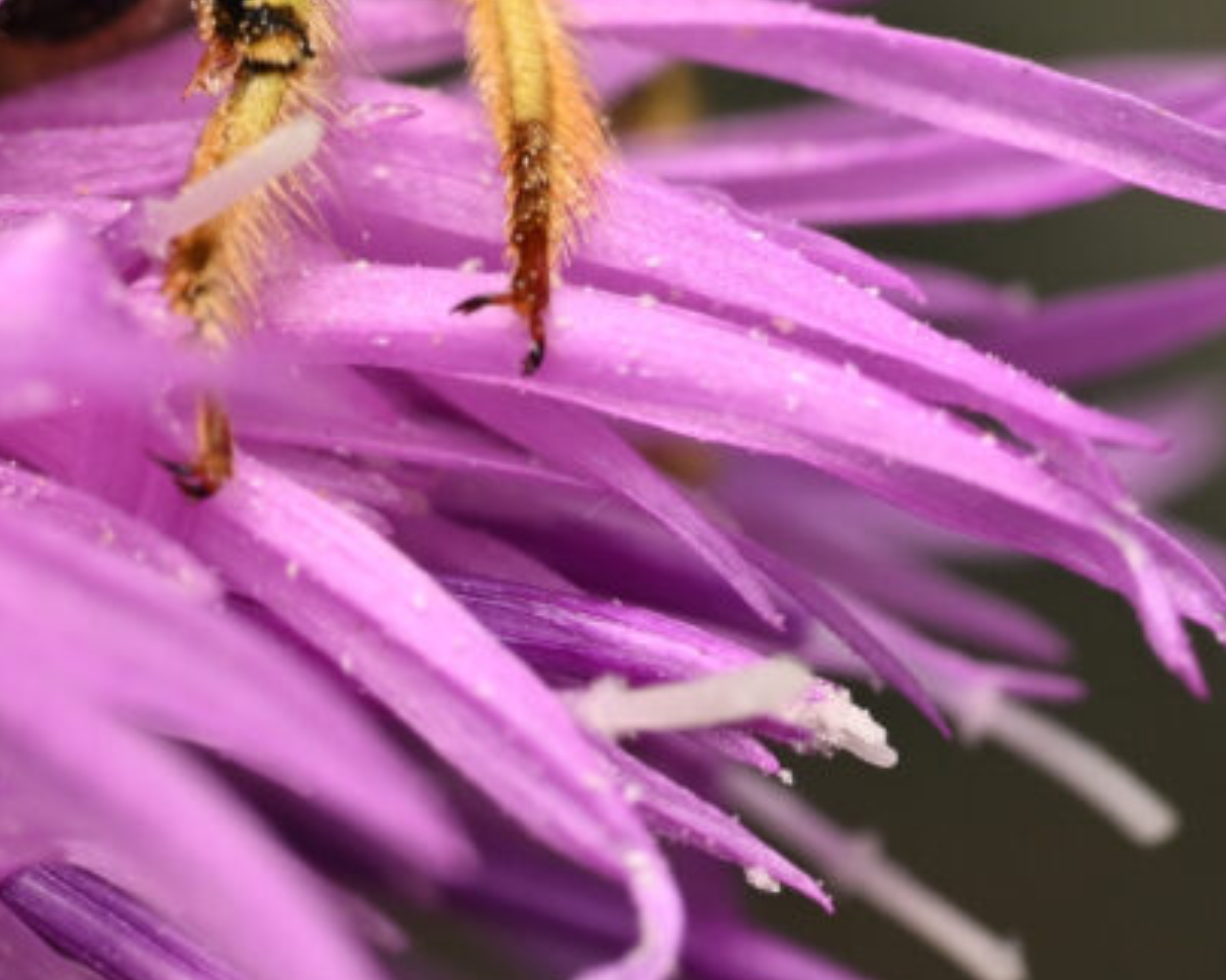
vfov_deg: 6.2
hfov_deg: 7.7
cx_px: -203
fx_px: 9069
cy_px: 114
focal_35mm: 250
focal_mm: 105
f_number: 18
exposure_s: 1/250
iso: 200
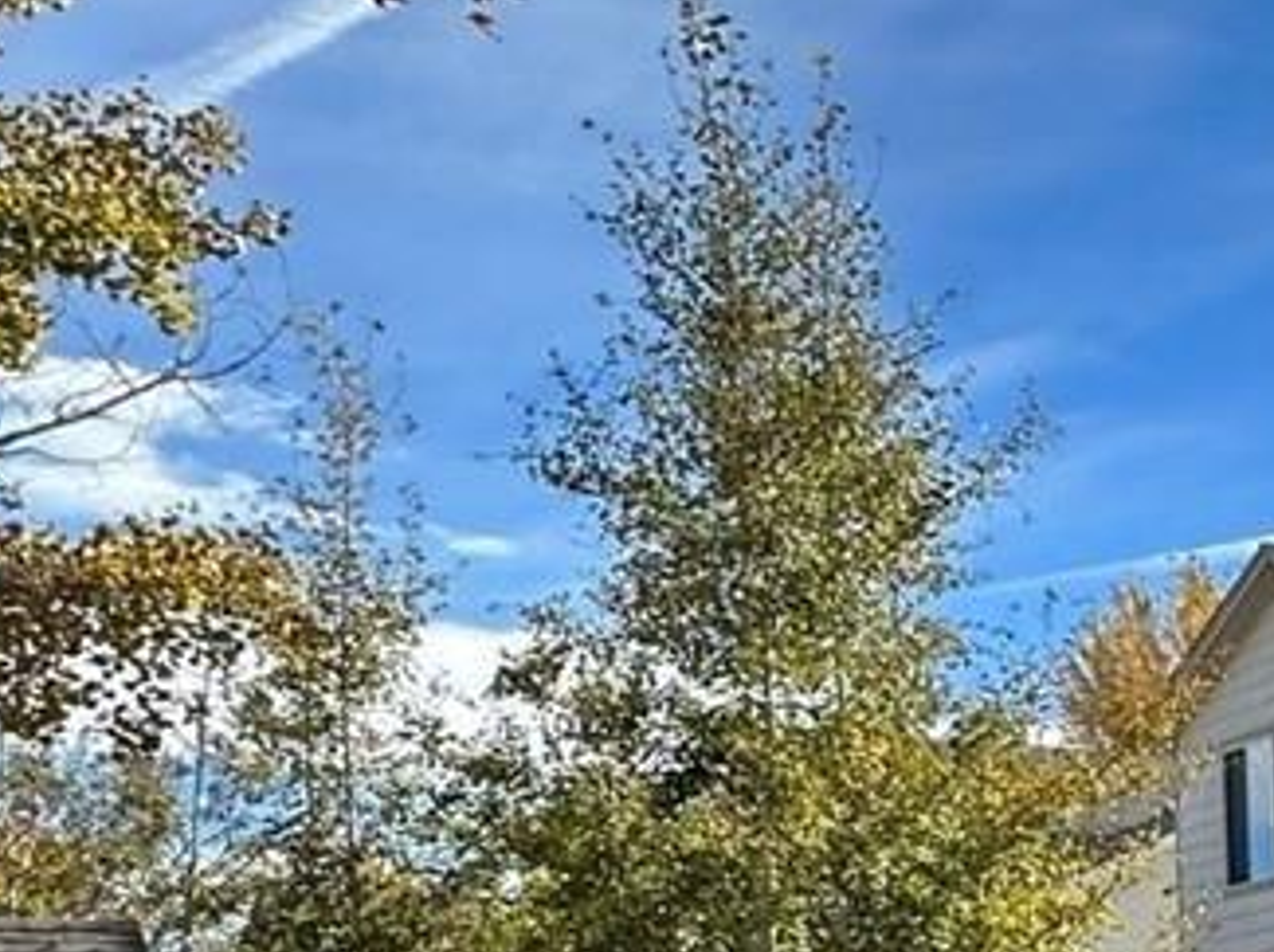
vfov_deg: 20.4
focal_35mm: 69
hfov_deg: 20.9
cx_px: 2199
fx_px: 2537
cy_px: 1015
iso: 40
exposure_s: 1/1208
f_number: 2.2
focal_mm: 2.22
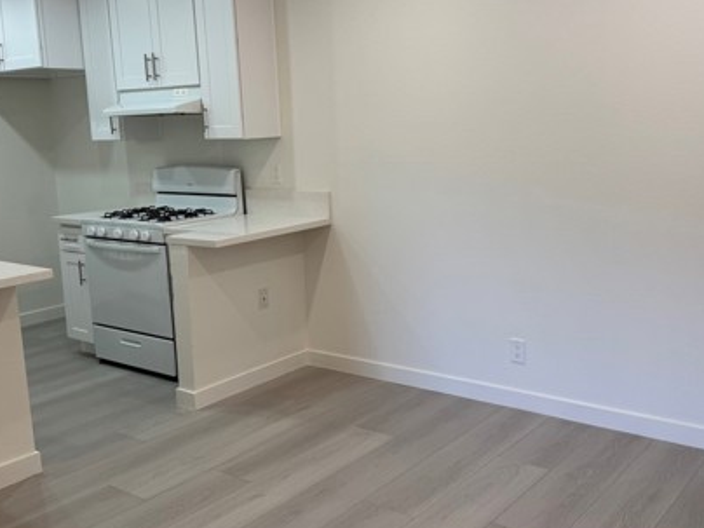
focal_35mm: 38
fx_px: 773
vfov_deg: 37.7
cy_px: 247
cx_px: 350
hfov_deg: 49.0
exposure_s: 1/120
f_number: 1.78
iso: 80
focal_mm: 6.76
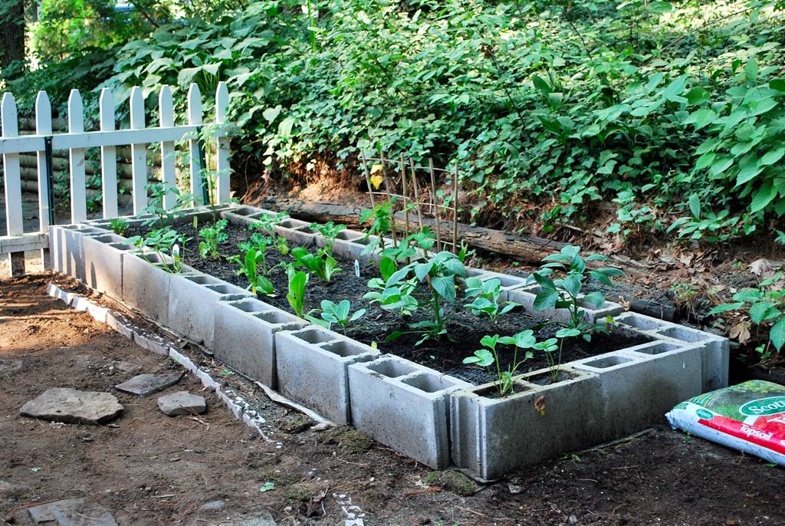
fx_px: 1146
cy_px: 263
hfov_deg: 37.8
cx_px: 392
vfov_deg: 25.8
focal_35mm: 52
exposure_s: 1/50
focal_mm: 35
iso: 400
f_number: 5.3
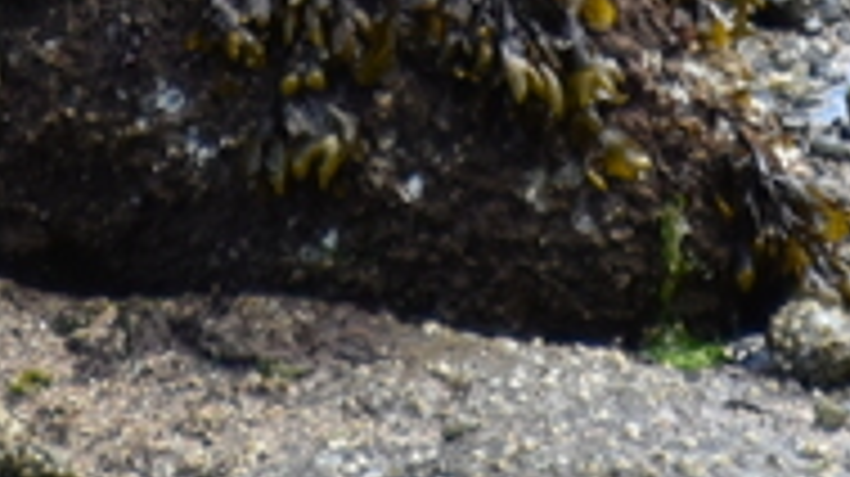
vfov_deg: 0.6
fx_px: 47996
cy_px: -770
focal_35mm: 2131
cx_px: 319
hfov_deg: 1.0
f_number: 5.6
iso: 900
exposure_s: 1/640
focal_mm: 300
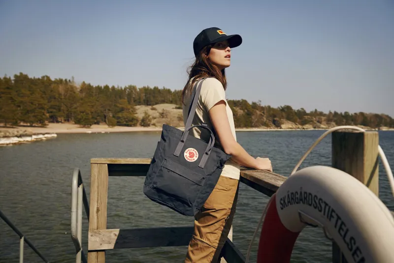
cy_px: 132
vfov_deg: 35.0
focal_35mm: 38
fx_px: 416
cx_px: 197
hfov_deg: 50.7
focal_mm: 38
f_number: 6.3
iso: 80
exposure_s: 1/800
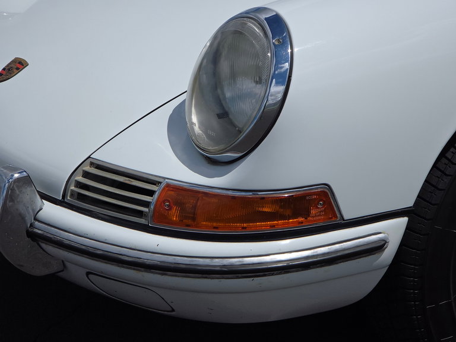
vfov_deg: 12.9
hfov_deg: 17.1
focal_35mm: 115
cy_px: 171
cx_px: 228
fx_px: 1515
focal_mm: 18.6
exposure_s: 1/3502
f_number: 3.4
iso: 64
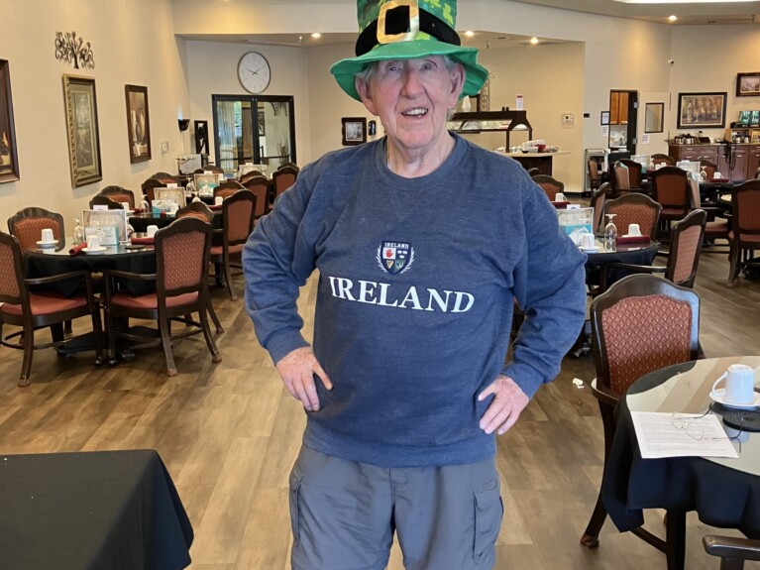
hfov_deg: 63.5
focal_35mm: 28
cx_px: 380
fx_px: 615
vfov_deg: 49.7
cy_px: 285
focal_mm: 3.99
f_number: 1.8
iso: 320
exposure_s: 1/56
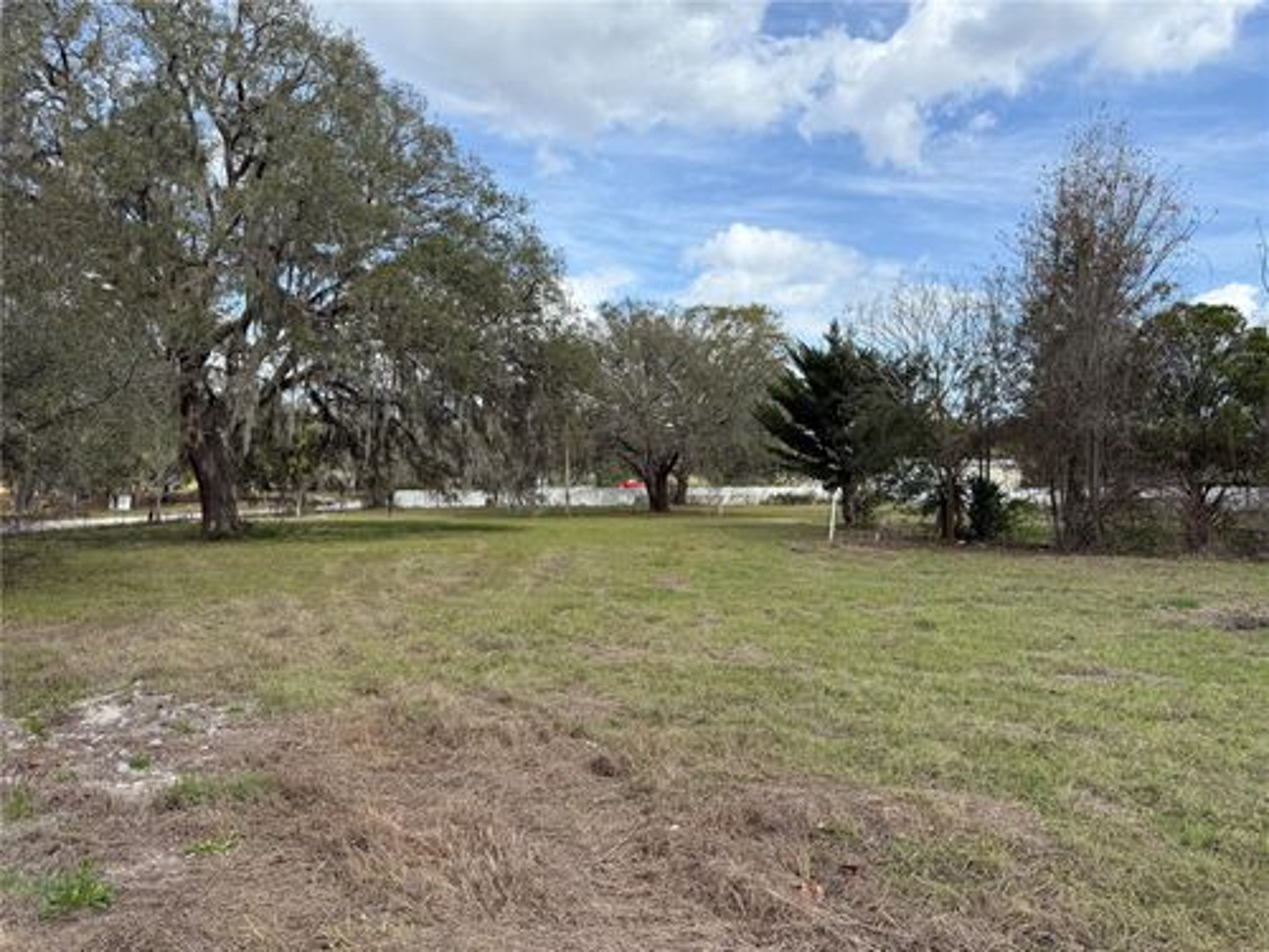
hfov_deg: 71.6
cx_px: 634
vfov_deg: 56.8
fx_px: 880
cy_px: 476
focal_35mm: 24
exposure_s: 1/3145
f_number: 1.78
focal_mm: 6.76
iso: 80
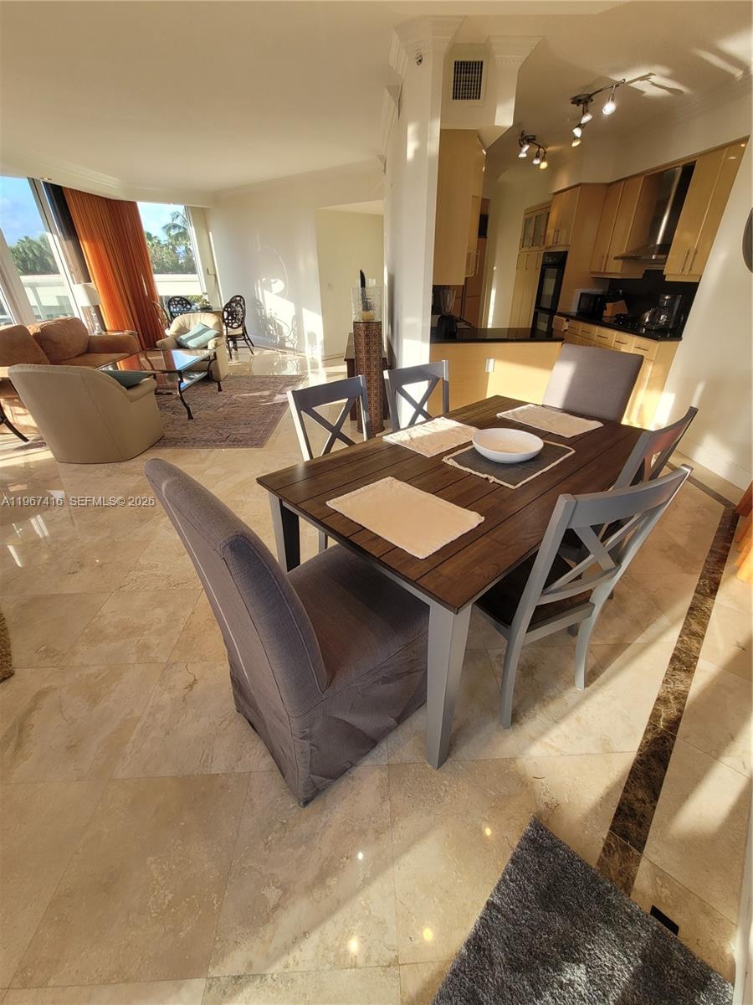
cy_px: 502
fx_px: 377
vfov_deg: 106.2
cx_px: 376
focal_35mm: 13
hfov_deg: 89.9
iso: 64
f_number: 2.2
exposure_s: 1/120
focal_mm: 2.2
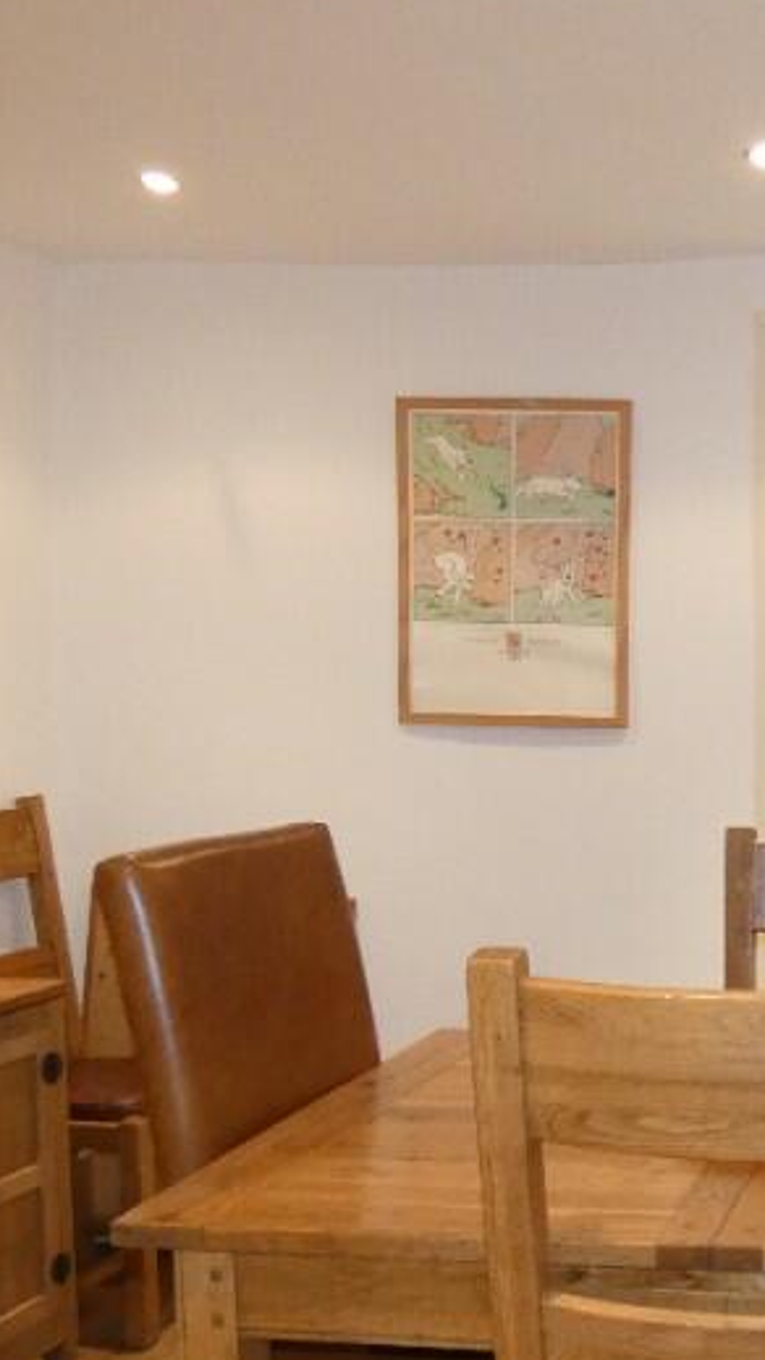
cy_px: 810
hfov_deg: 25.9
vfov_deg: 47.1
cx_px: 812
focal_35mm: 43
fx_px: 1550
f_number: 2.8
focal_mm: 3.6
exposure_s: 1/50
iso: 400
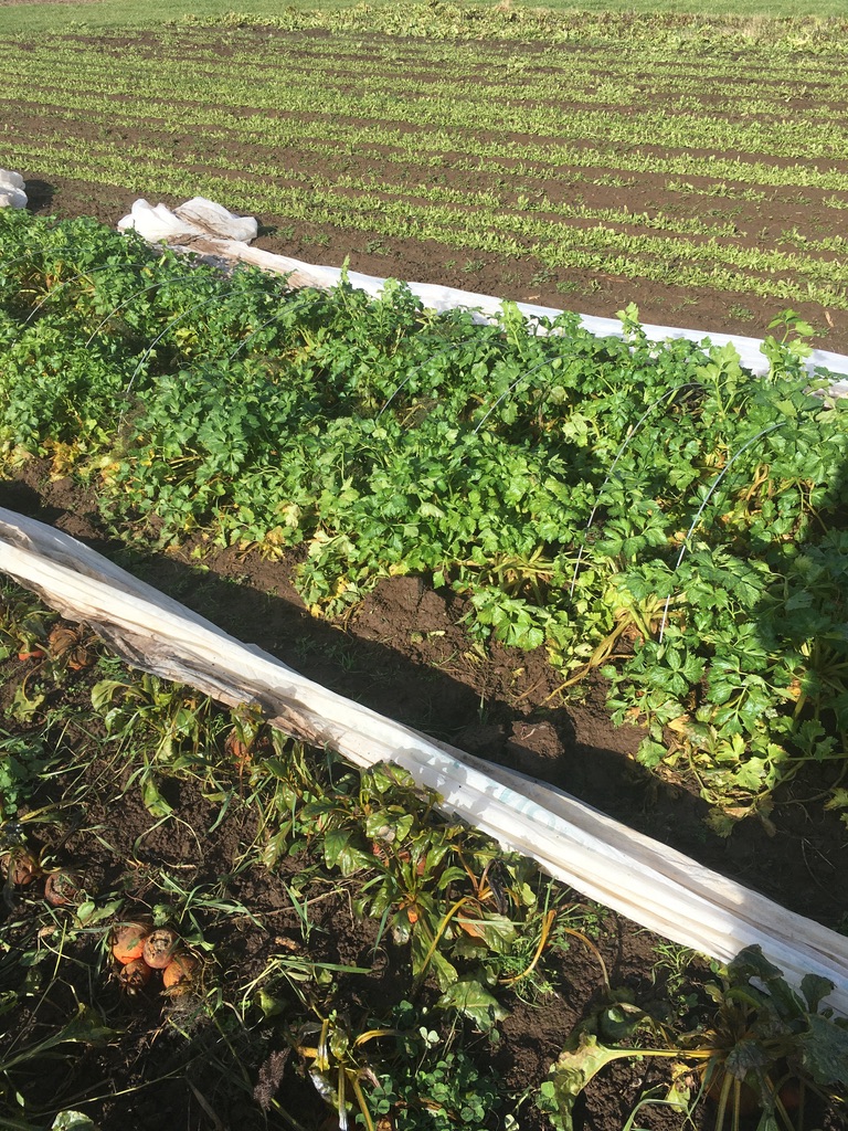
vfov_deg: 61.7
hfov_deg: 48.2
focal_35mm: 29
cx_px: 424
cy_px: 566
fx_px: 947
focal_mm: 4.15
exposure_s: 1/1241
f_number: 2.2
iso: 25
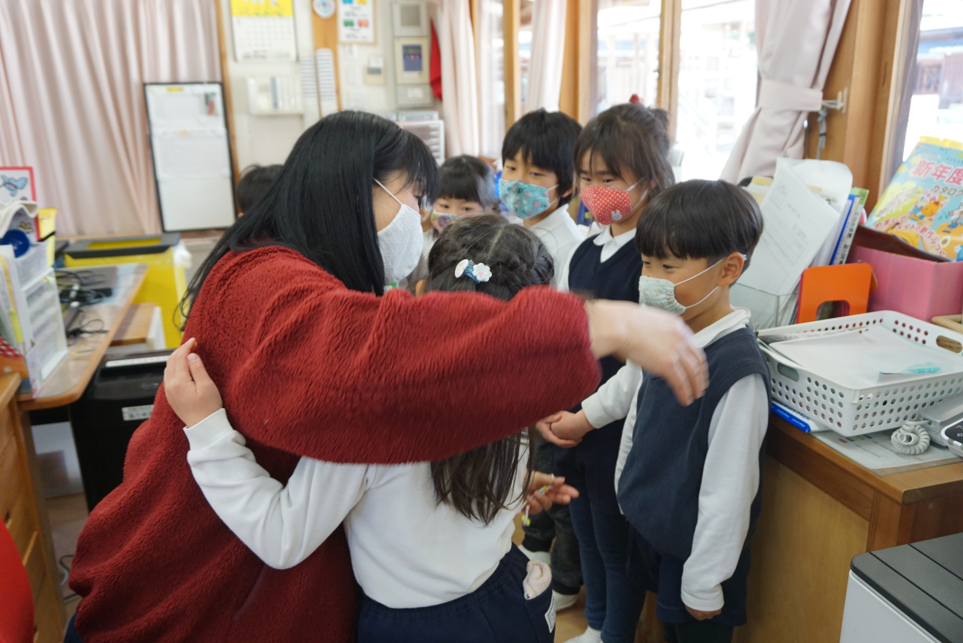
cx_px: 482
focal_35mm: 30
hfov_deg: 61.9
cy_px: 322
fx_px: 803
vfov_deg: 43.7
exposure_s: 1/160
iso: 1000
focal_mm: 20
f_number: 4
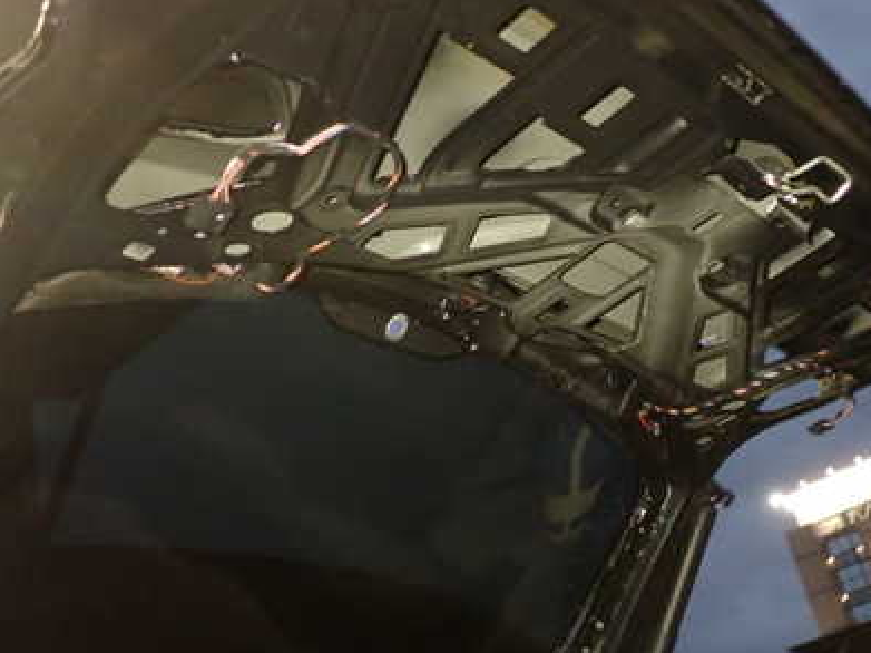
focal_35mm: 46
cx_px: 488
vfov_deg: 31.5
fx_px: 1157
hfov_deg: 41.2
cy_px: 354
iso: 800
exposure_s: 1/30
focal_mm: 5.4
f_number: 2.3
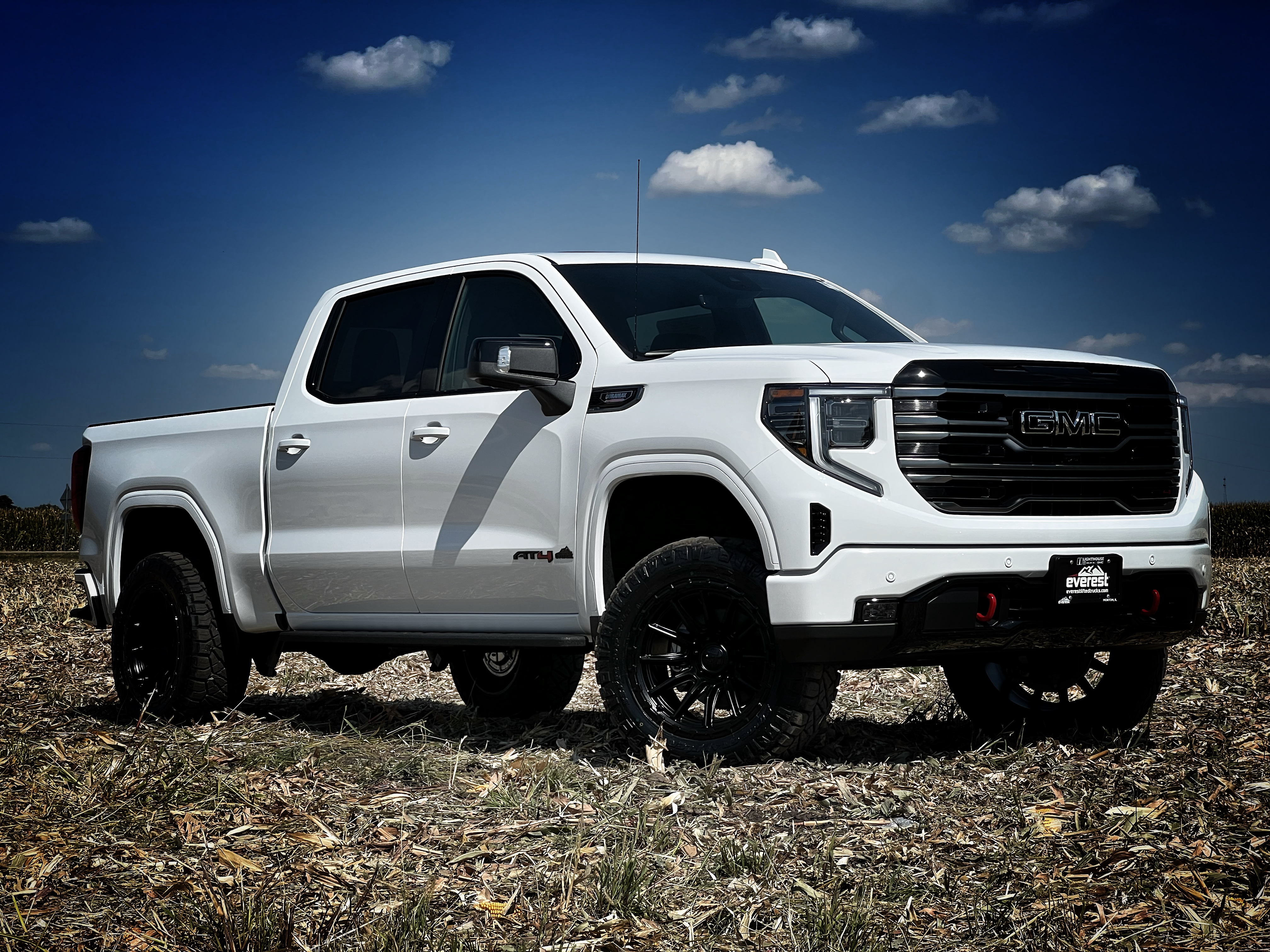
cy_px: 476
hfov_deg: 25.3
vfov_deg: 19.1
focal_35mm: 77
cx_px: 635
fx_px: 2825
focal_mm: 9
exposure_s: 1/1248
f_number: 2.8
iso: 32
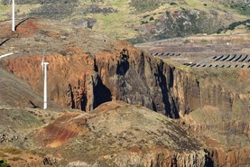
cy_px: 45
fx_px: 2105
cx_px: 113
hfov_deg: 6.8
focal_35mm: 303
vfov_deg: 4.5
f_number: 13
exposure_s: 1/320
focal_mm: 200
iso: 200
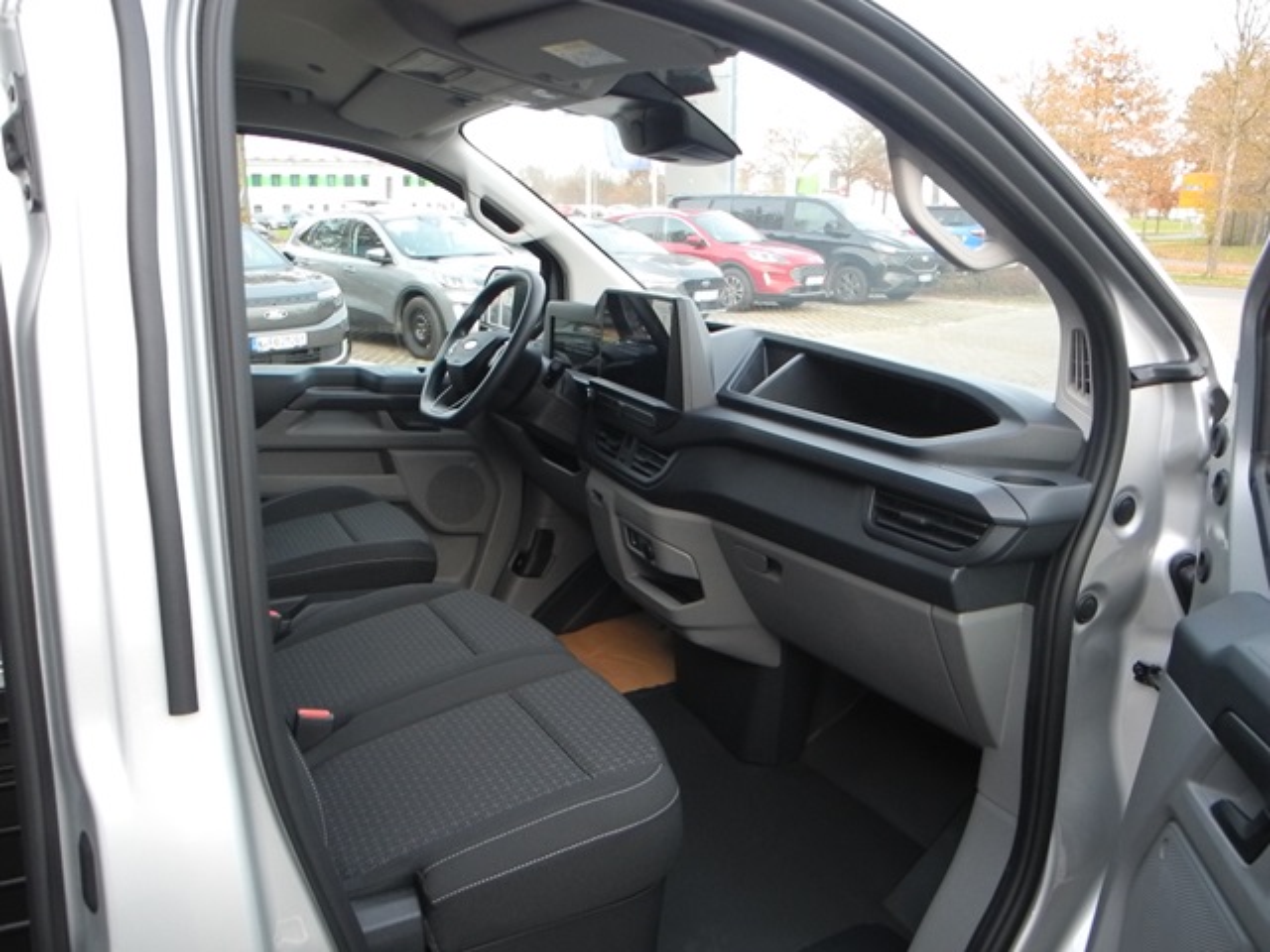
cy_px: 476
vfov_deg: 49.7
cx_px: 635
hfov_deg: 63.4
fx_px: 1027
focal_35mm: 28
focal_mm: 6
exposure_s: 1/60
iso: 400
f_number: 2.8
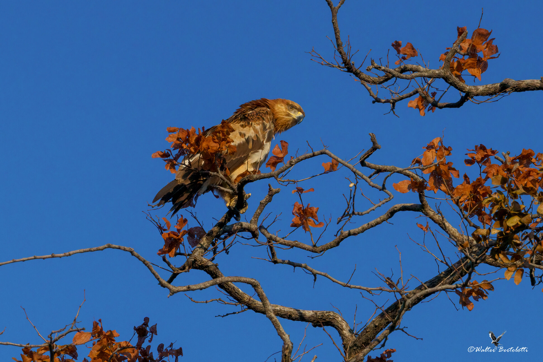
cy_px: 181
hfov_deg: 10.3
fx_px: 3016
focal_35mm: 200
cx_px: 272
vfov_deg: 6.9
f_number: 13
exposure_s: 1/2500
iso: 1250
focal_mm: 200
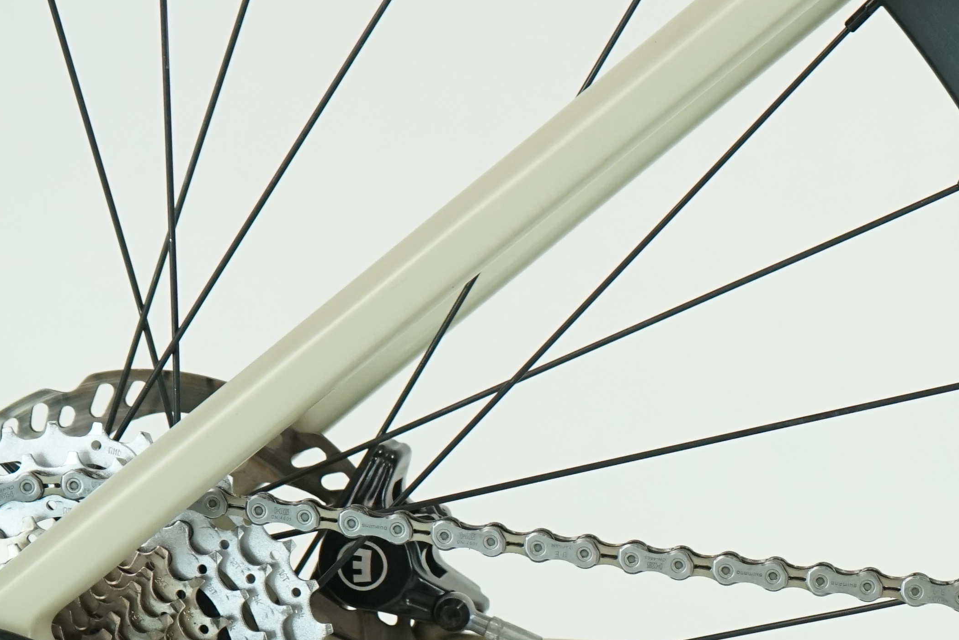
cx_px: 1075
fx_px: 3809
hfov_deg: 14.0
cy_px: 632
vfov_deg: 9.5
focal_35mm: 143
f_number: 6.3
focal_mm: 50
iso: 1600
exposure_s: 1/200
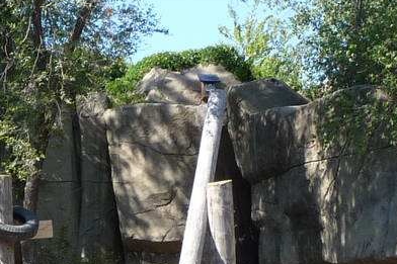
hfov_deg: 14.1
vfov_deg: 9.9
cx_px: -212
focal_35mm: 136
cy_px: 341
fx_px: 1499
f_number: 3.5
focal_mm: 5.3
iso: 100
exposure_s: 1/320
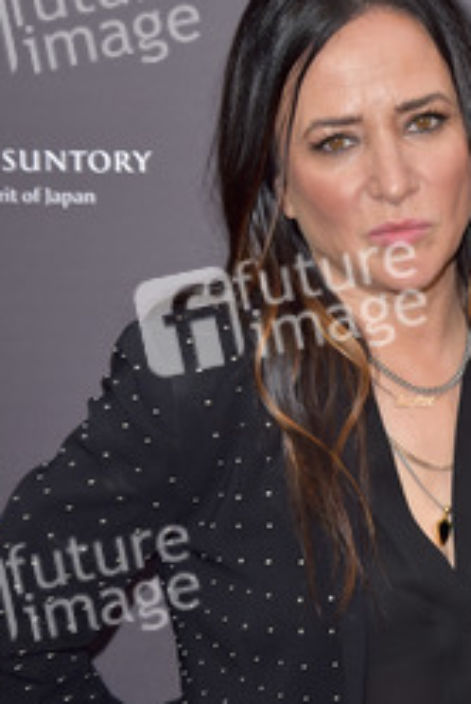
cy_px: 451
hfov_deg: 10.4
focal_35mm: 132
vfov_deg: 15.5
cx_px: 365
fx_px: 2583
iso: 160
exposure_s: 1/250
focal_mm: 82
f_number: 7.1
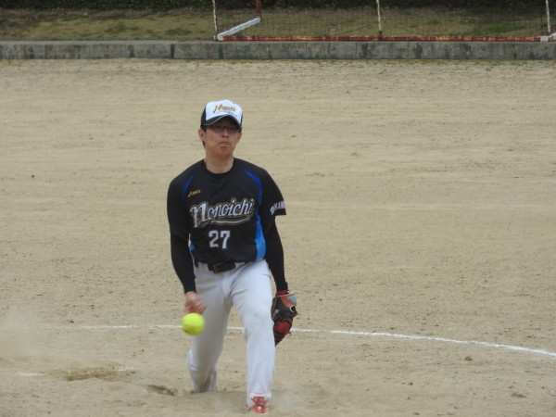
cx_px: 278
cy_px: 208
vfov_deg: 5.5
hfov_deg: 7.3
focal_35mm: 270
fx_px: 4337
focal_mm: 48.4
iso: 100
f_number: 5.5
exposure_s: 1/640
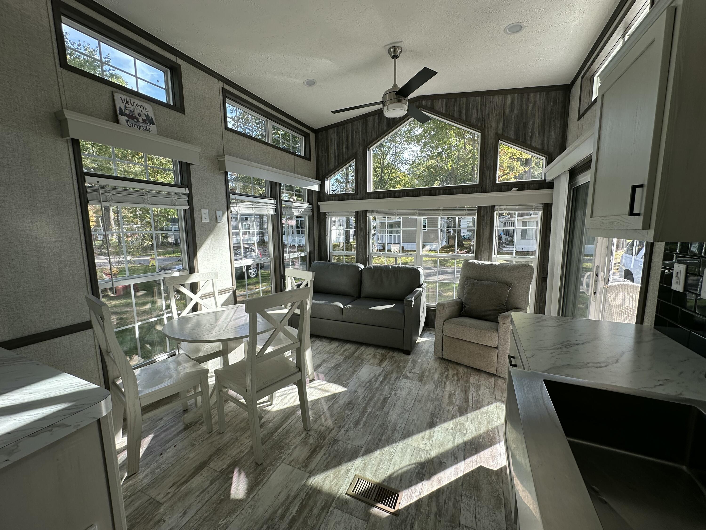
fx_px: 286
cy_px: 265
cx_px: 353
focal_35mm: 14
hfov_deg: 102.1
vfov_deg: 85.7
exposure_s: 1/169
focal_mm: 2.22
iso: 40
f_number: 2.2
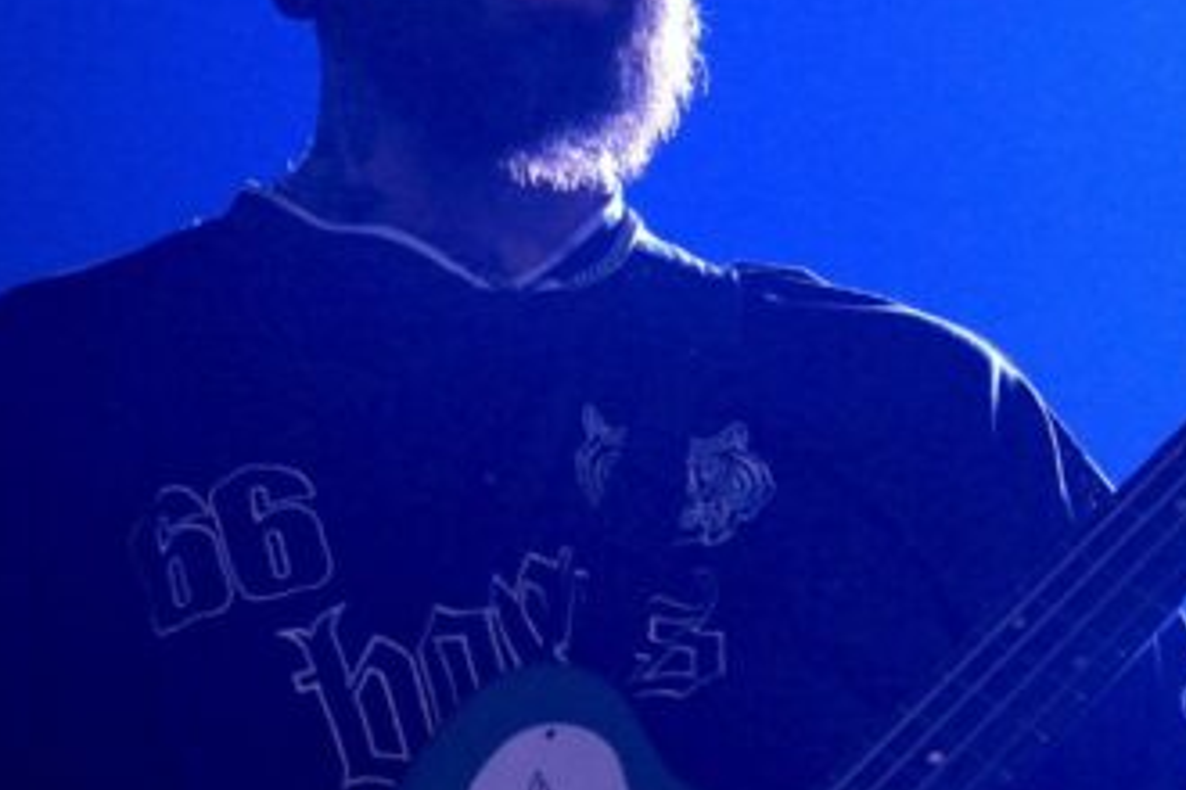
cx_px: 834
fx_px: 11831
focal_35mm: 359
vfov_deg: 3.8
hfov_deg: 5.7
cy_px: 115
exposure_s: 1/160
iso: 3200
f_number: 5.6
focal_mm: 103
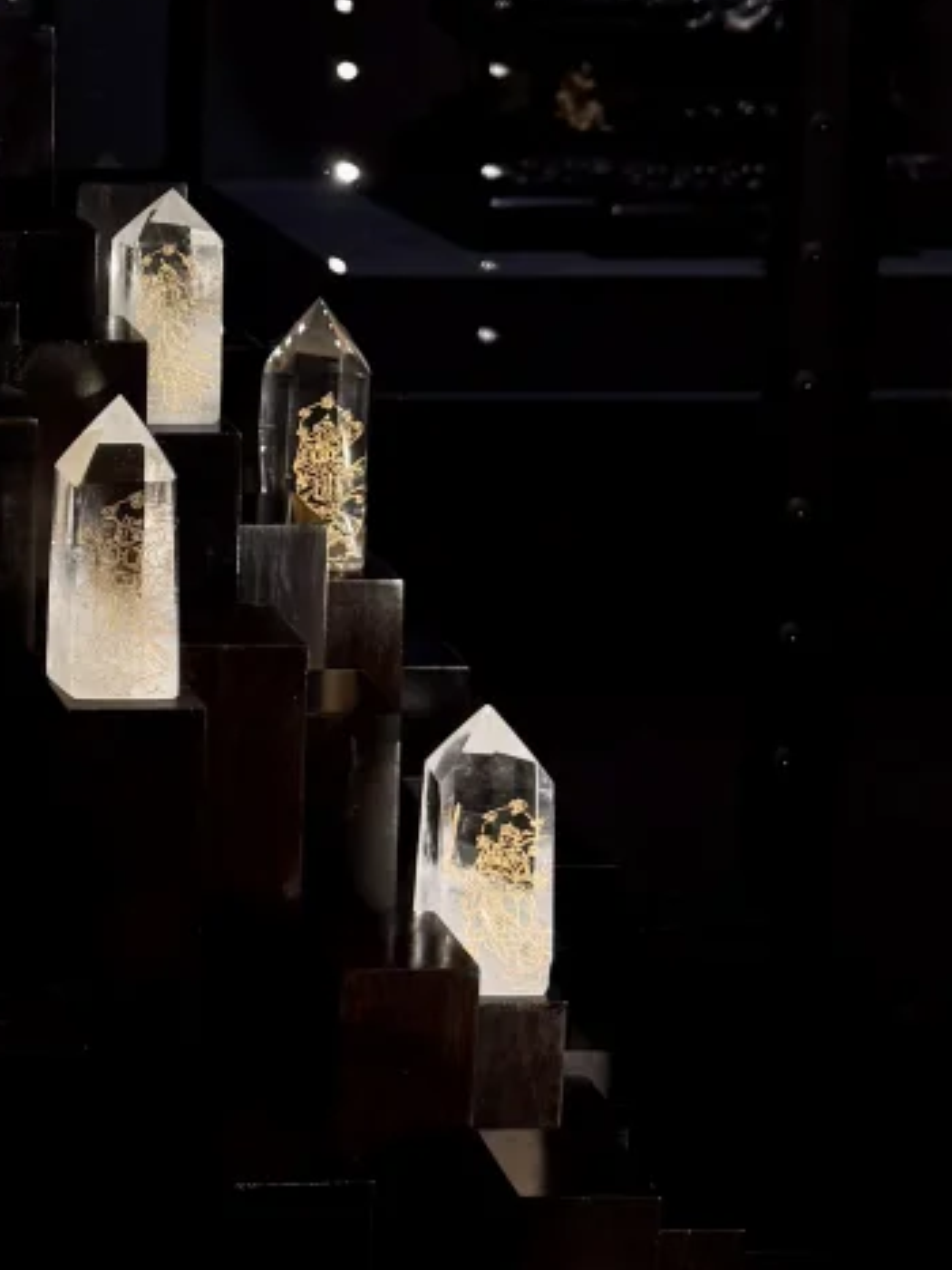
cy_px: 131
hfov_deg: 18.3
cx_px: -354
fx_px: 2715
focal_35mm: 74
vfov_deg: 25.5
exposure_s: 1/121
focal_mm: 6.76
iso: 64
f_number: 1.78
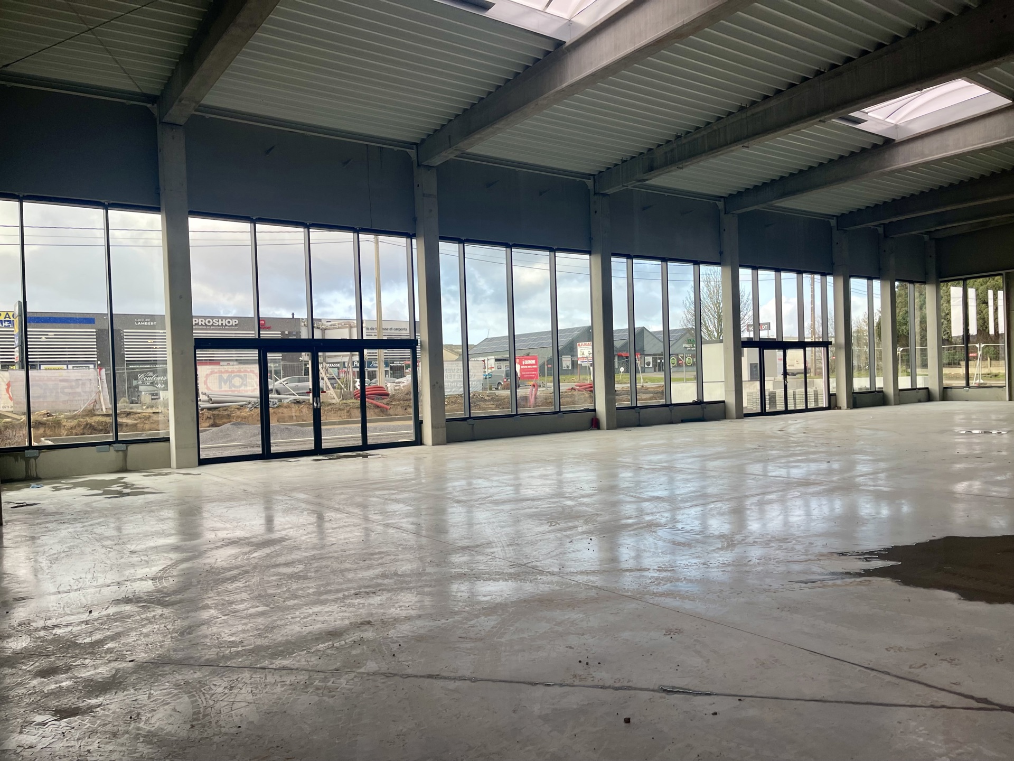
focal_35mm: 25
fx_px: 732
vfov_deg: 54.9
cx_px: 507
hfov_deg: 69.4
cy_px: 380
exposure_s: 1/360
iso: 32
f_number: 1.6
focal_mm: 5.1
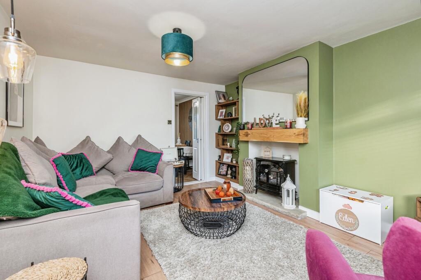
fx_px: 187
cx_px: 210
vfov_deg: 73.7
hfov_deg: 96.8
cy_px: 140
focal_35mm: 16
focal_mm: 16
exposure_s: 1/30
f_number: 8
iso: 320
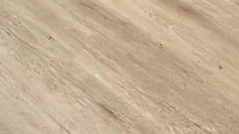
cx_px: -127
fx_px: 450
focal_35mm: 71
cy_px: -282
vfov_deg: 10.7
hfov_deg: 23.4
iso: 200
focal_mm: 2.22
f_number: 2.2
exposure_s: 1/120
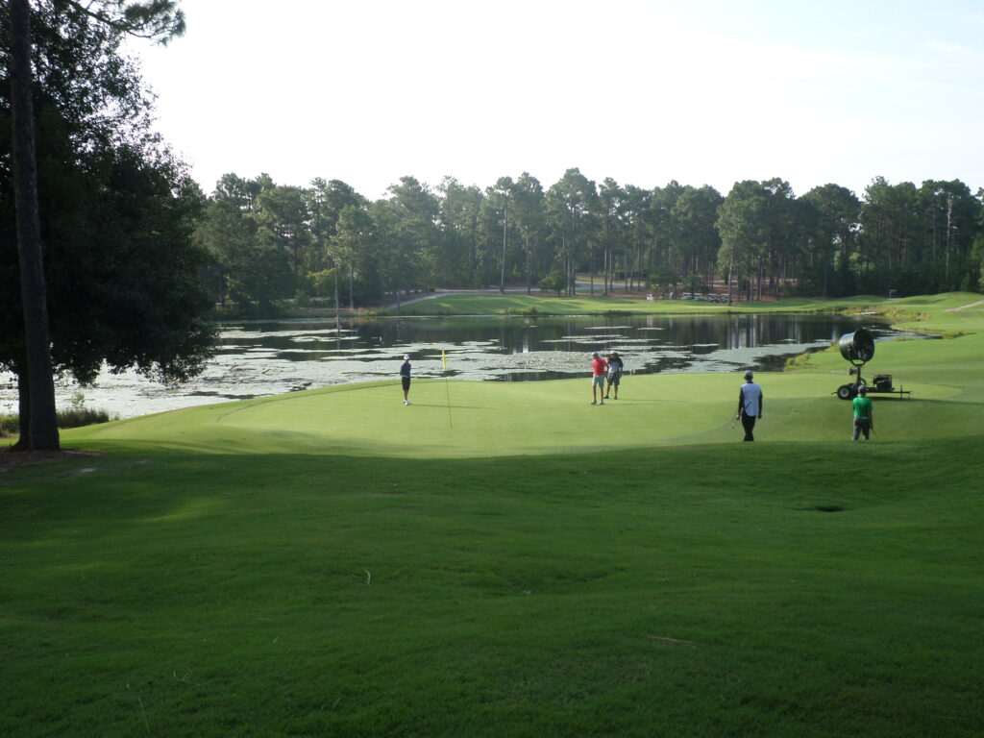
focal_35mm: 36
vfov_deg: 39.7
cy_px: 369
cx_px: 492
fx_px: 1023
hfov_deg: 51.4
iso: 80
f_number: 3
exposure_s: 1/350
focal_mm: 6.5
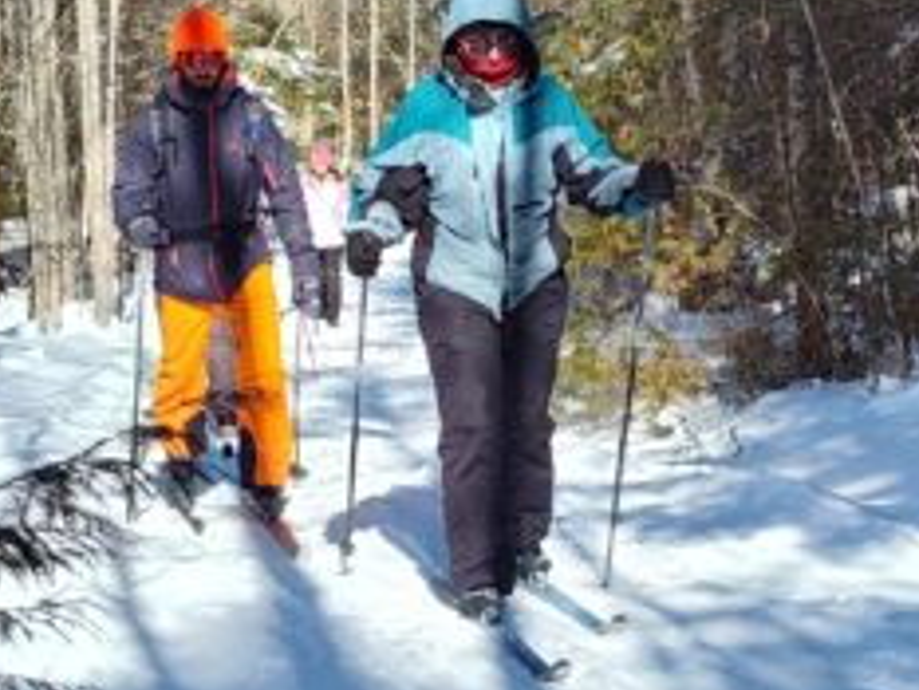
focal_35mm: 98
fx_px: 2603
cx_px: 454
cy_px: 627
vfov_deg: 14.9
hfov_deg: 20.0
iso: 100
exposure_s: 1/1073
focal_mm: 5.56
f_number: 1.8
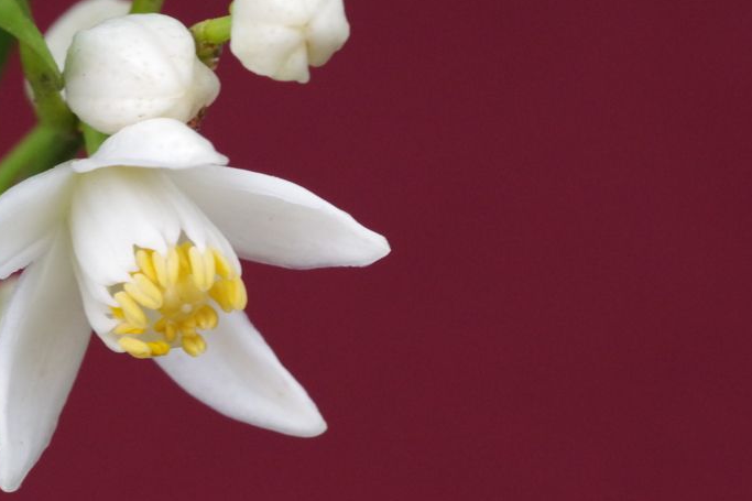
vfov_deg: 6.1
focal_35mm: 225
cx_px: 196
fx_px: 4699
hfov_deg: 9.1
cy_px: 297
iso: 2500
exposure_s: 1/160
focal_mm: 100
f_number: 13
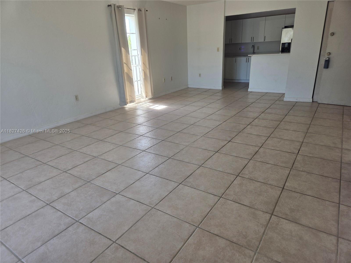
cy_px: 132
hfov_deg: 73.9
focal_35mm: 23
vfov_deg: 58.9
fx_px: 233
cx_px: 176
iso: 64
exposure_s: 1/180
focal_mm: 5.4
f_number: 1.8
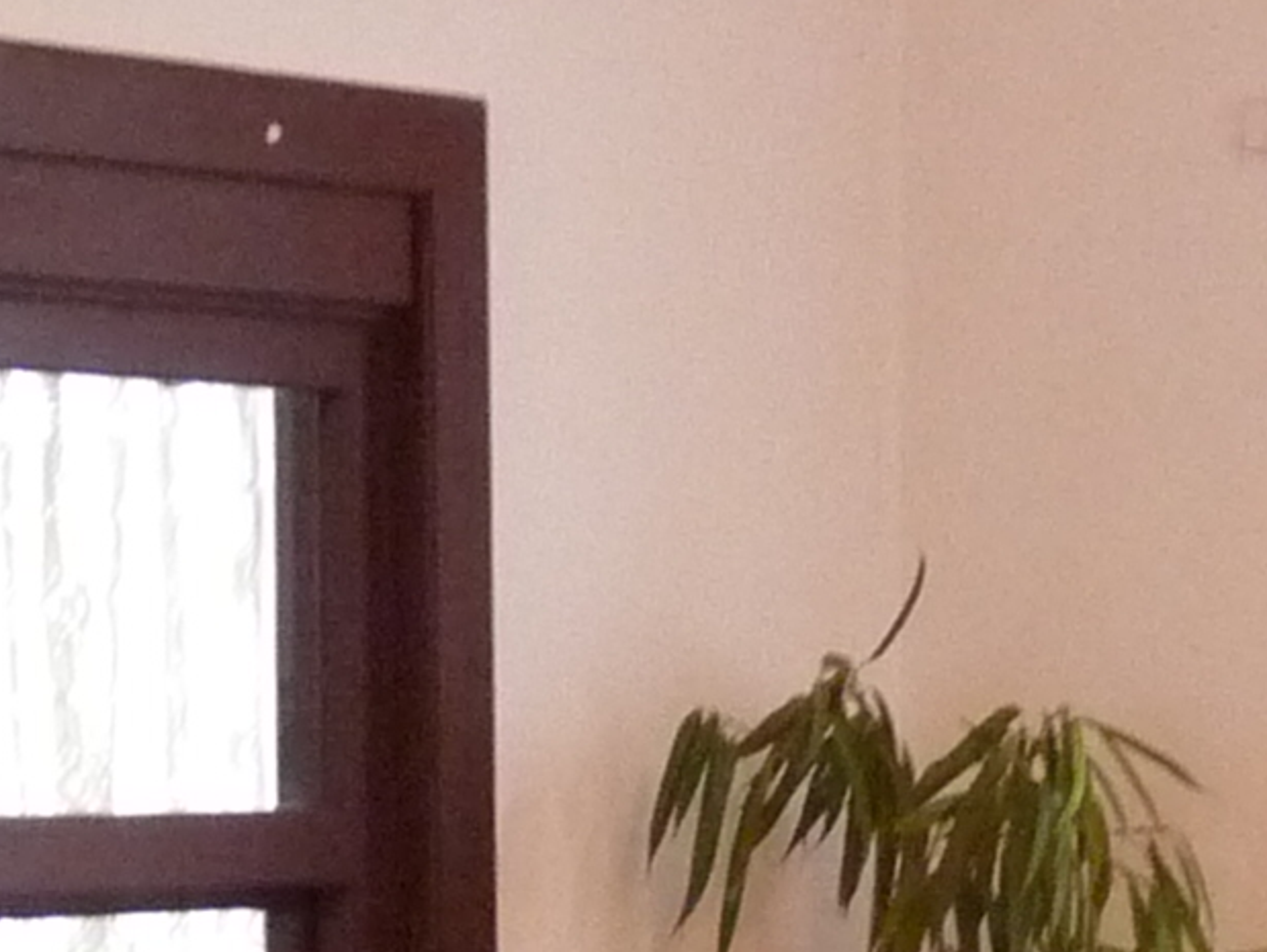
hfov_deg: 12.4
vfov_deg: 9.0
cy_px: 1677
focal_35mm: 159
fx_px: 5823
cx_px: 804
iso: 400
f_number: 2.8
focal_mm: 4.8
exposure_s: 1/25
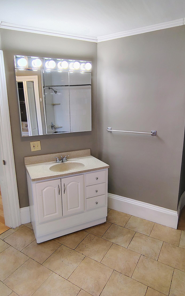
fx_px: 185
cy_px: 146
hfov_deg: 53.0
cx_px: 89
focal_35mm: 23
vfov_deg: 77.1
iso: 372
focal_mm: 2.13
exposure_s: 1/60
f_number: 2.2
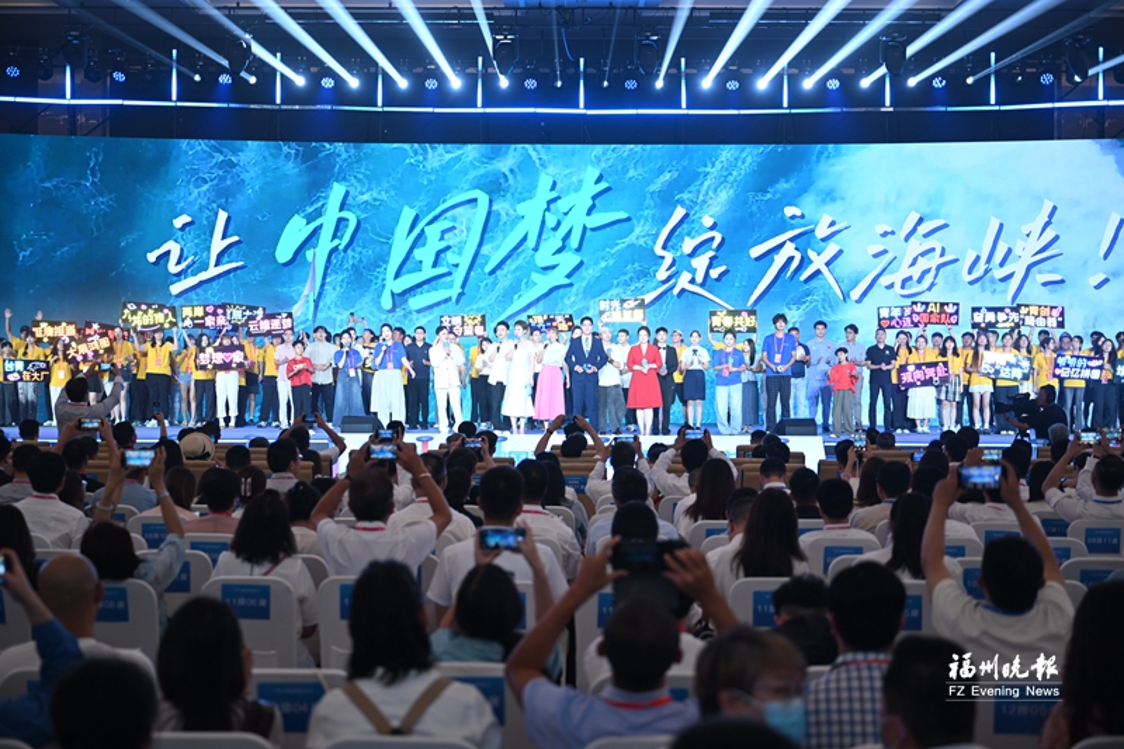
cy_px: 374
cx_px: 562
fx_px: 1779
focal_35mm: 57
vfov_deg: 23.8
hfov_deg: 35.1
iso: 320
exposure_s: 1/60
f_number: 2.8
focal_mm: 57
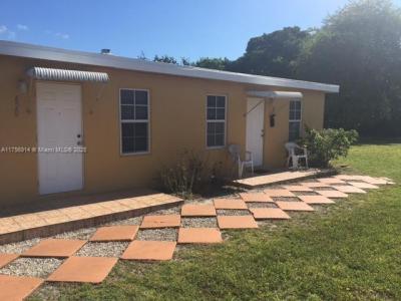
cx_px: 200
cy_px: 150
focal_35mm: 29
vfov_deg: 48.2
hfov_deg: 61.7
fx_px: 336
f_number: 2.2
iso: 25
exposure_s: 1/2024
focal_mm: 4.15
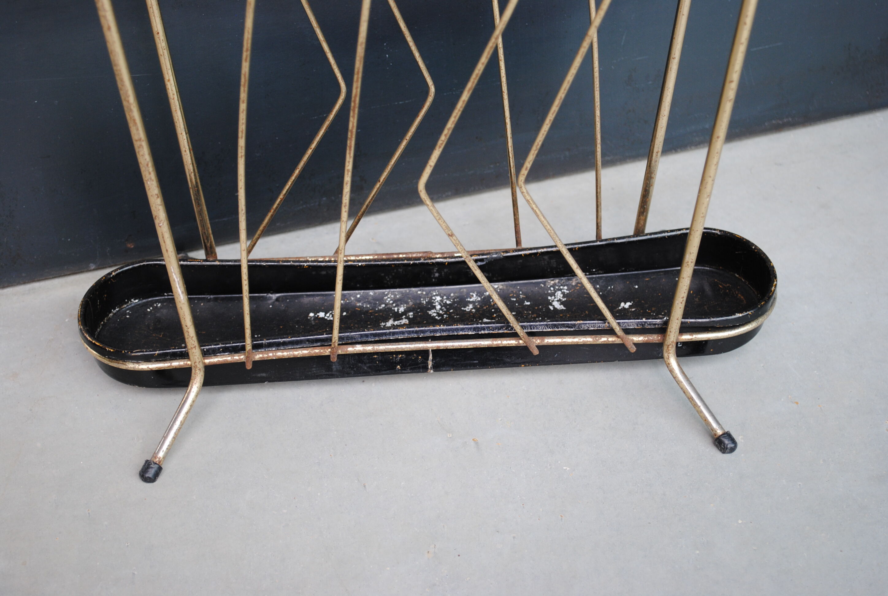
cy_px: 298
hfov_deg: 33.3
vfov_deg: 22.7
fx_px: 1483
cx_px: 444
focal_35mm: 60
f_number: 5.3
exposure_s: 1/40
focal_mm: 40
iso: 200
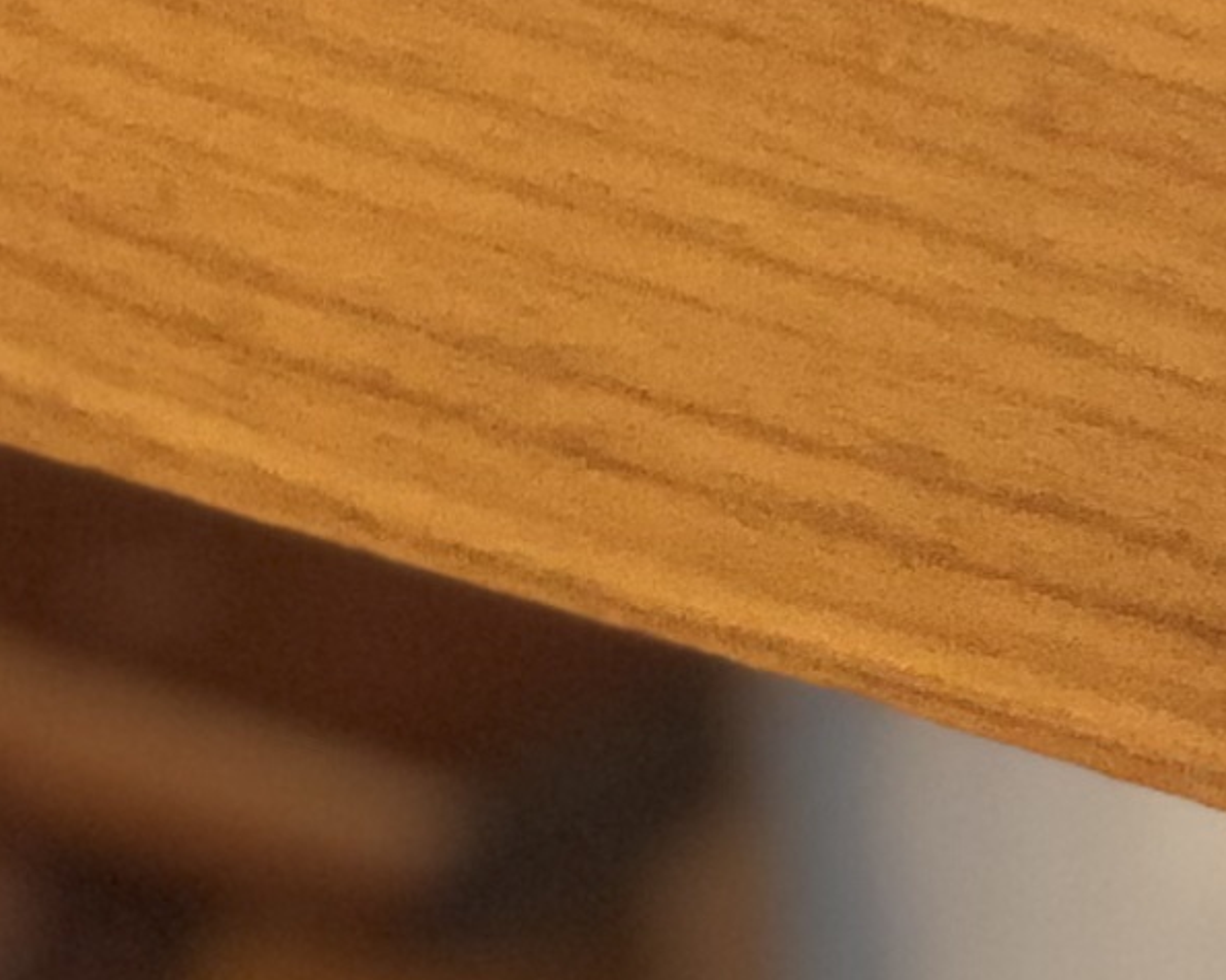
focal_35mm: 344
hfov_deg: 5.5
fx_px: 12482
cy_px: -2014
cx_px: 2565
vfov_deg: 4.3
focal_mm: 6
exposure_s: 1/8
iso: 200
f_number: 2.4
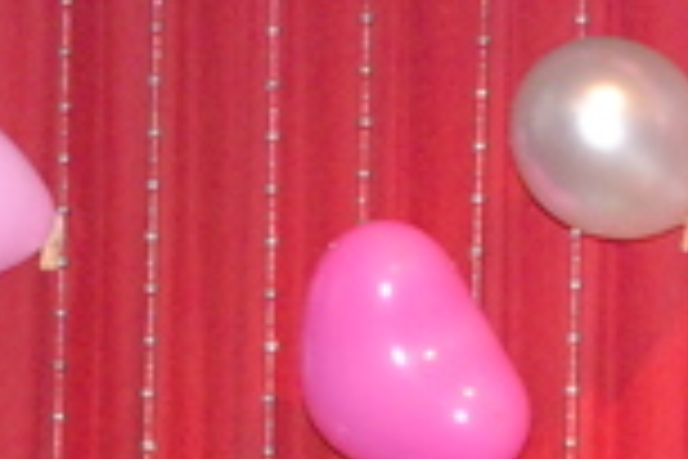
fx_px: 8657
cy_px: 830
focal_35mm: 453
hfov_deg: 4.5
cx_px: 1102
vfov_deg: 3.0
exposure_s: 1/200
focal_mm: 66
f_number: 5.3
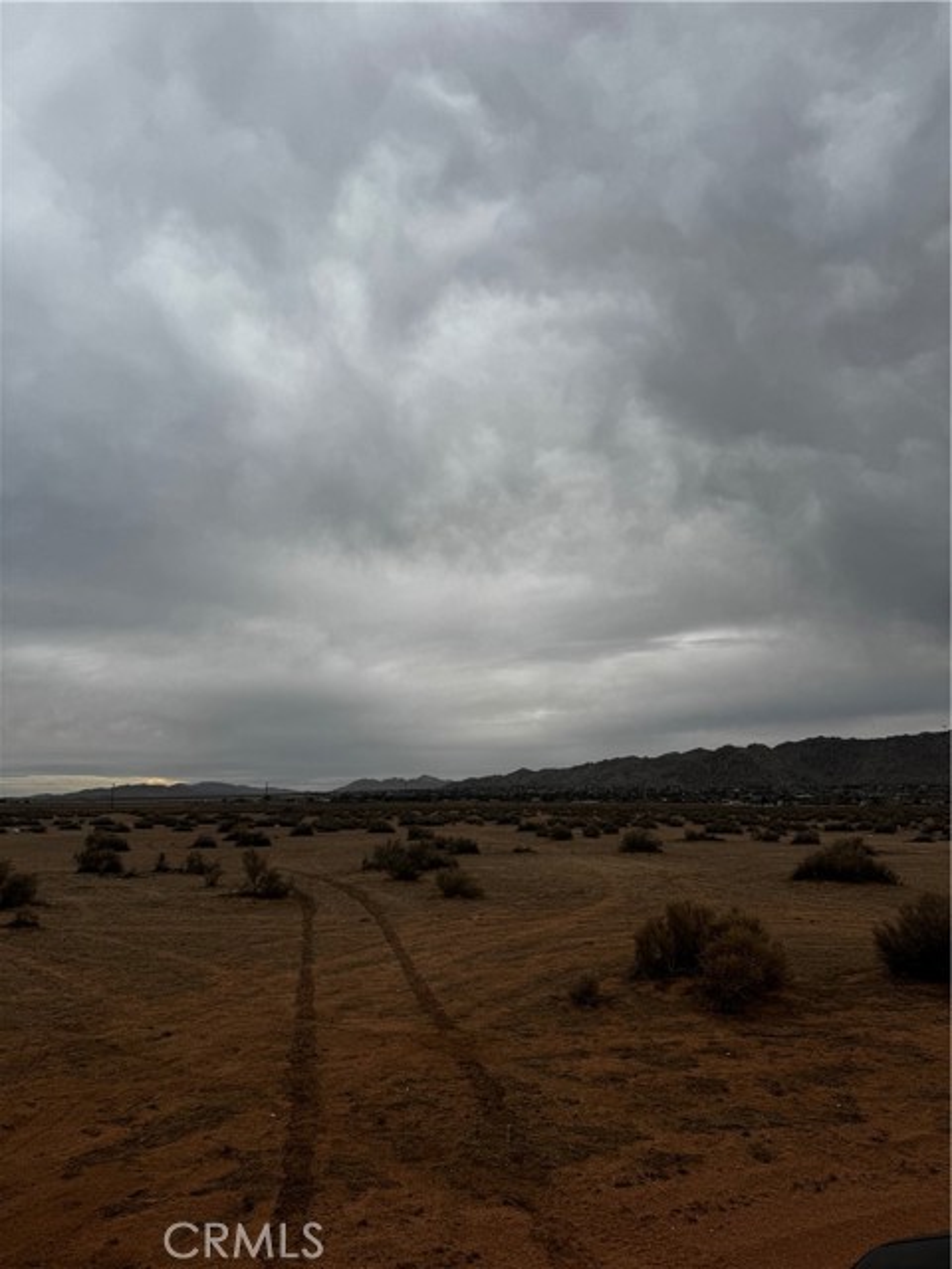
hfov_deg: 56.8
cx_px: 476
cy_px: 634
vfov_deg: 71.6
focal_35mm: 24
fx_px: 880
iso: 80
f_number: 1.78
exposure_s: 1/1597
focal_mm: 6.76
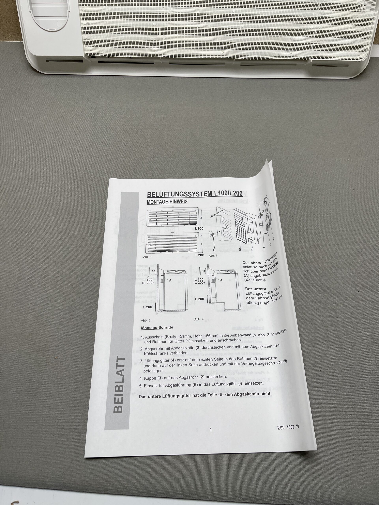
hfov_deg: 53.1
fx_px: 380
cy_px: 252
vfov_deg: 67.3
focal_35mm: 26
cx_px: 190
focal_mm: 5.1
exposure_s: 1/246
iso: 32
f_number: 1.6
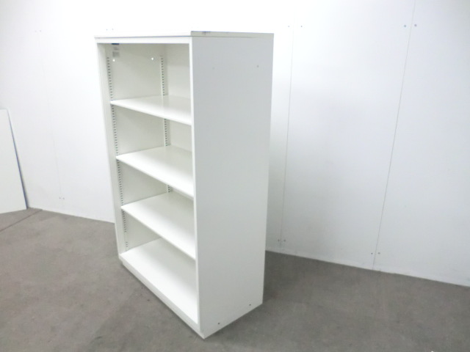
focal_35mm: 27
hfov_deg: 65.3
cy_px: 176
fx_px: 367
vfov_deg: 51.4
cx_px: 235
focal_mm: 4.9
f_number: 3.2
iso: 800
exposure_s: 1/50
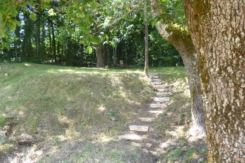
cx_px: 123
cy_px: 91
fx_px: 184
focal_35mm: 27
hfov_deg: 67.4
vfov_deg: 47.9
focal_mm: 4.5
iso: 200
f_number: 3.9
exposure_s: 1/60
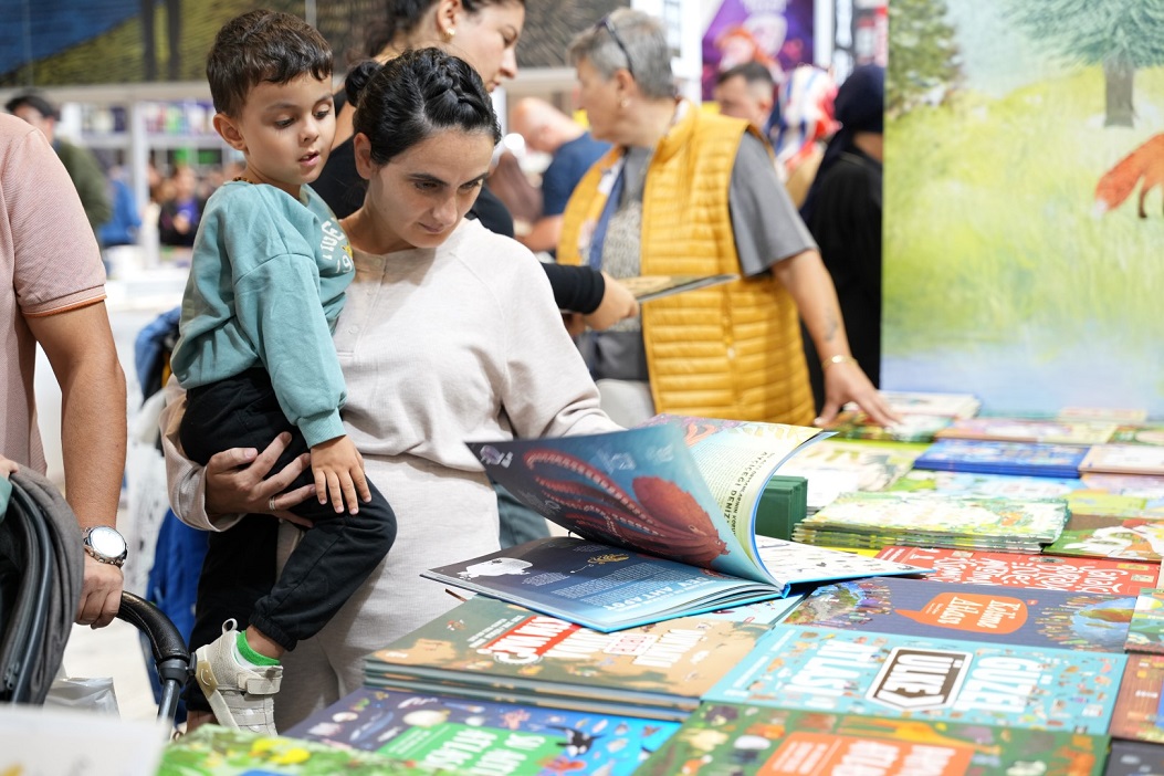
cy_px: 388
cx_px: 582
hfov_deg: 38.7
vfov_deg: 26.4
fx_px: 1655
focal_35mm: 51
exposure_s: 1/100
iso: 640
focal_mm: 51.2
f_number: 2.8
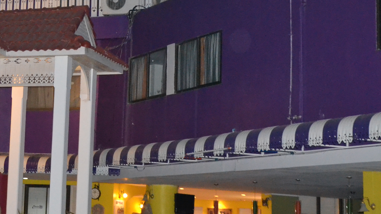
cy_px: 62
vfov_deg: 13.1
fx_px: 929
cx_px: 5
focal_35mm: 92
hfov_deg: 22.3
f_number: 4
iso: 3200
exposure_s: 1/60
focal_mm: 26
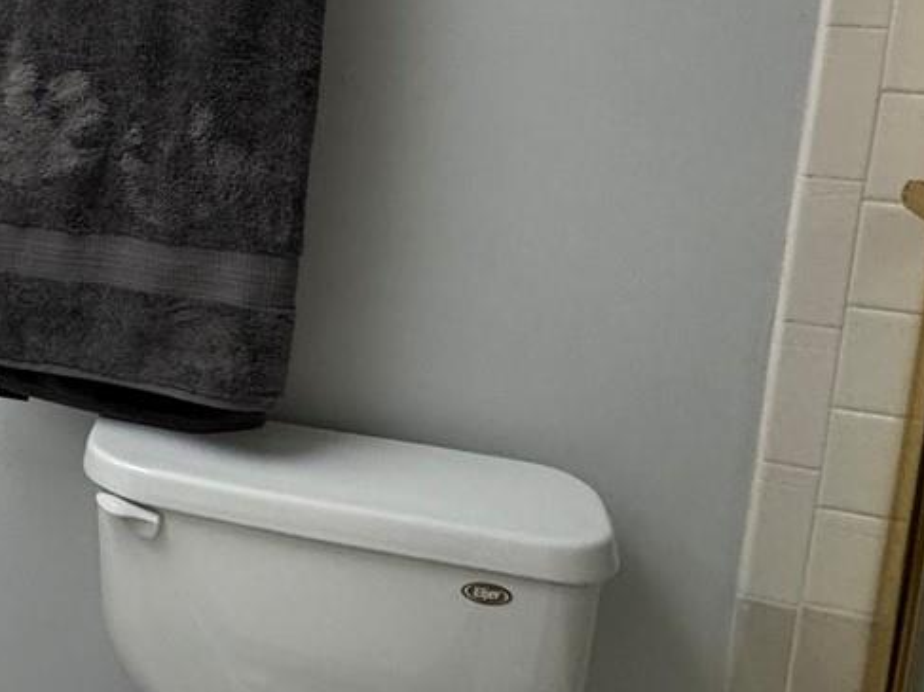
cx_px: -220
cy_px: 70
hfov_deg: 32.8
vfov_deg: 30.2
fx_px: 1228
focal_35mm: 46
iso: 250
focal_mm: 2.22
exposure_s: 1/120
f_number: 2.2
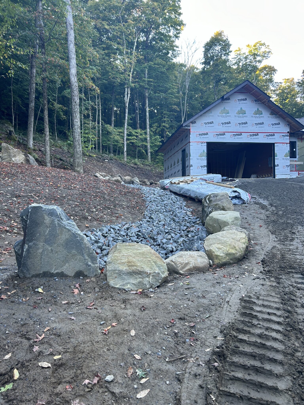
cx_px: 152
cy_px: 202
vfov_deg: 67.3
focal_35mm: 26
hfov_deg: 53.1
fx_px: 304
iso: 50
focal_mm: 5.7
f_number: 1.5
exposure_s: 1/121
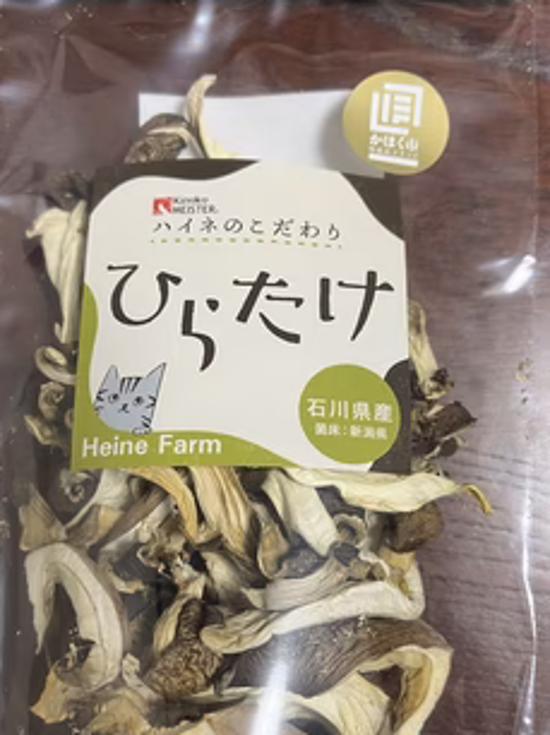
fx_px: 721
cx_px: 276
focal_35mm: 34
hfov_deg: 41.7
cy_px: 406
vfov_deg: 53.9
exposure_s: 1/63
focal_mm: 5.1
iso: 80
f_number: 1.6
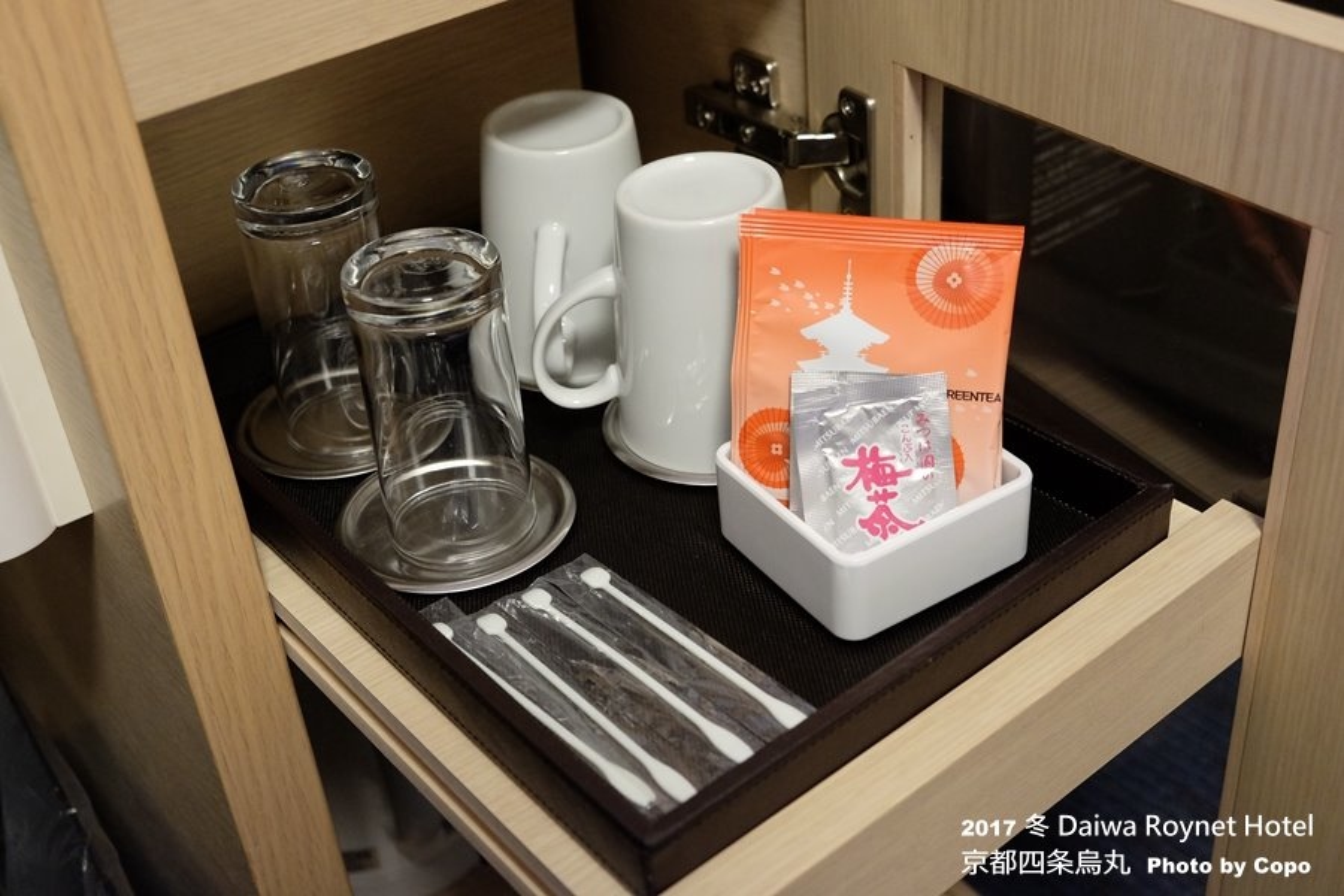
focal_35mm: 40
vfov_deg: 33.4
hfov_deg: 48.5
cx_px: 672
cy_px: 448
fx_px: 1493
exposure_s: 1/60
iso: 2500
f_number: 3.6
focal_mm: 26.5
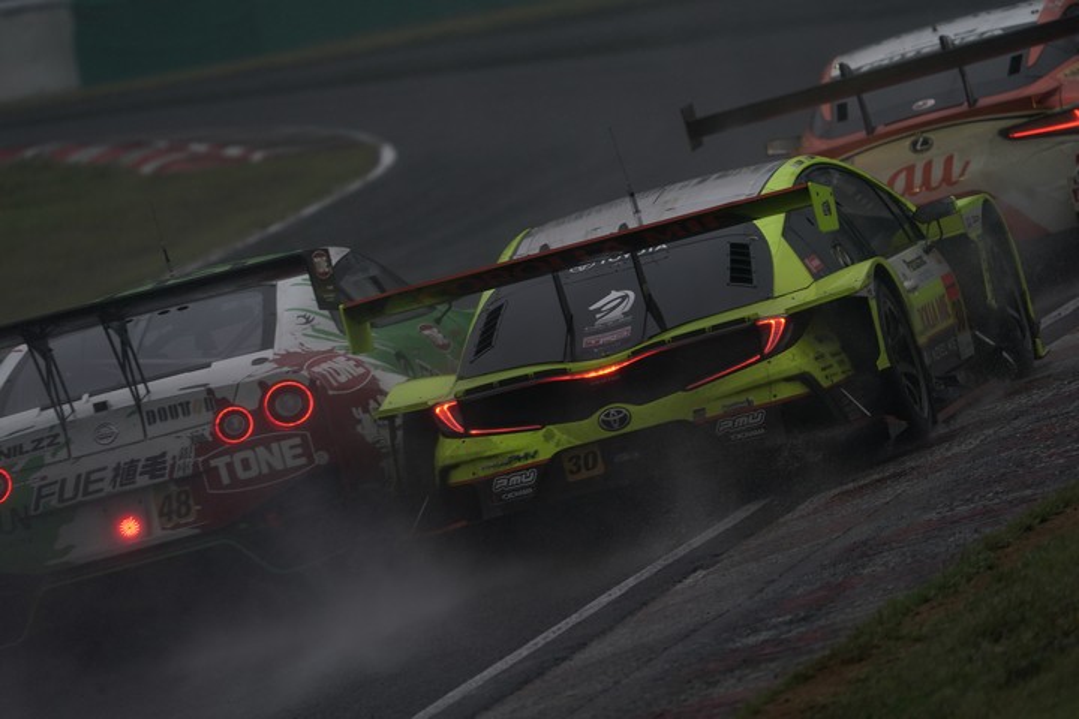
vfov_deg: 2.7
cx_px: 540
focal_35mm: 506
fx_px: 15165
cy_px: 360
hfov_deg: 4.1
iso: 800
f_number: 6.3
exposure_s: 1/400
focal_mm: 506
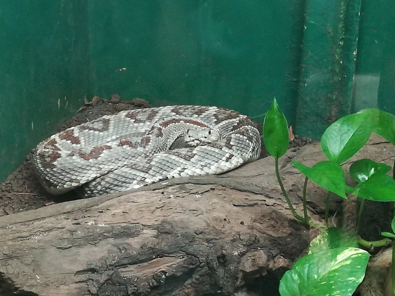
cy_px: 148
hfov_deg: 23.8
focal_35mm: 82
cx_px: 198
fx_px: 936
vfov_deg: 18.0
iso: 640
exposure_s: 1/20
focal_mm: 3.83
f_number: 2.2
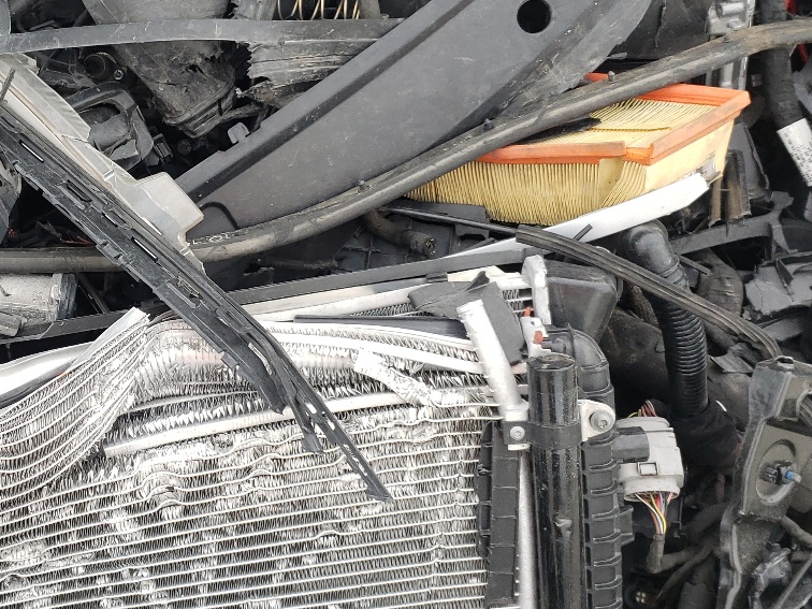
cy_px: 205
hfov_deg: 34.4
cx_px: 227
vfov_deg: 26.4
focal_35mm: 55
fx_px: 1290
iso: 50
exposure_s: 1/556
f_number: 1.5
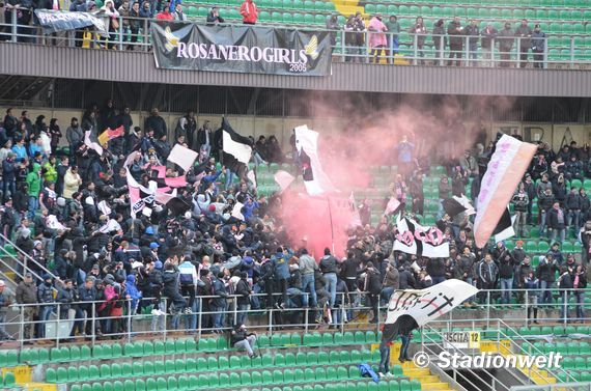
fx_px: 2997
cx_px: 296
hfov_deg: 11.3
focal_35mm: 183
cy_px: 196
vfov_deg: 7.5
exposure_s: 1/125
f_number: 4.2
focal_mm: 122
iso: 800
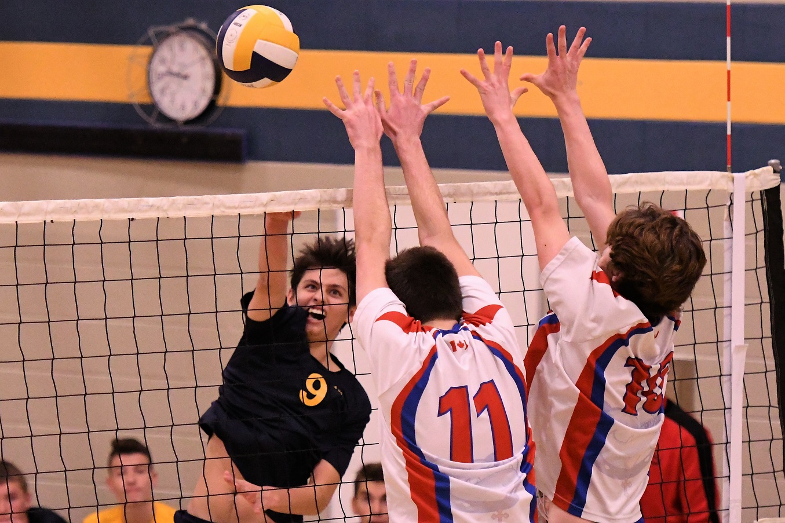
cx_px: 392
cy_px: 262
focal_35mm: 195
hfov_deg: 10.5
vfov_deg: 7.0
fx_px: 4251
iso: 6400
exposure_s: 1/1000
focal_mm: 130
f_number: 2.8
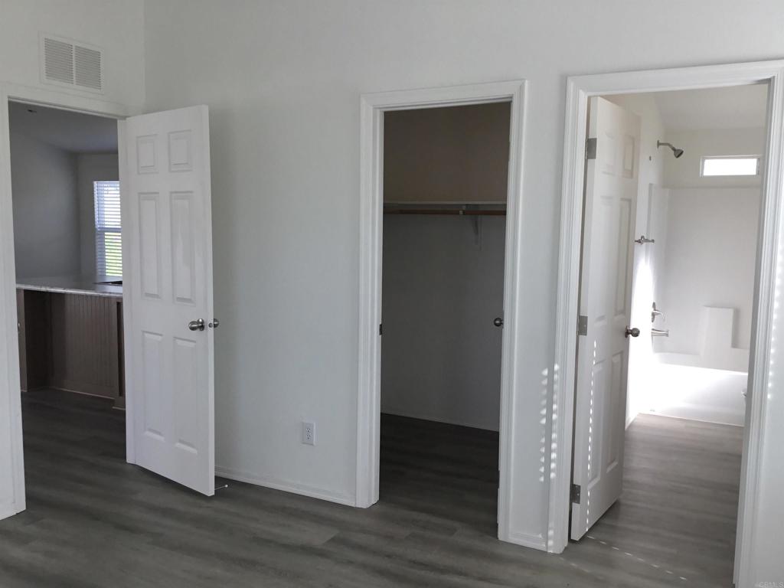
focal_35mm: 31
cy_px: 294
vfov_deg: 45.4
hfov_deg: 58.4
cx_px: 392
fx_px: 702
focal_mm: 3.3
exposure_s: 1/120
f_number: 2.4
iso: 40
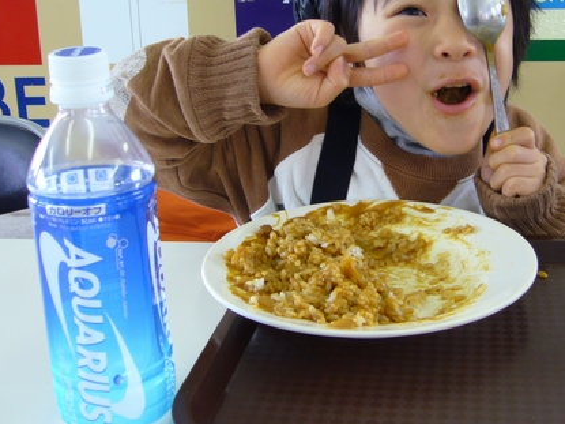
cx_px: 358
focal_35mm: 54
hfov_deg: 35.3
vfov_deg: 26.8
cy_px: 131
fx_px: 881
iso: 100
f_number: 2.8
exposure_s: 1/30
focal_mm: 5.8
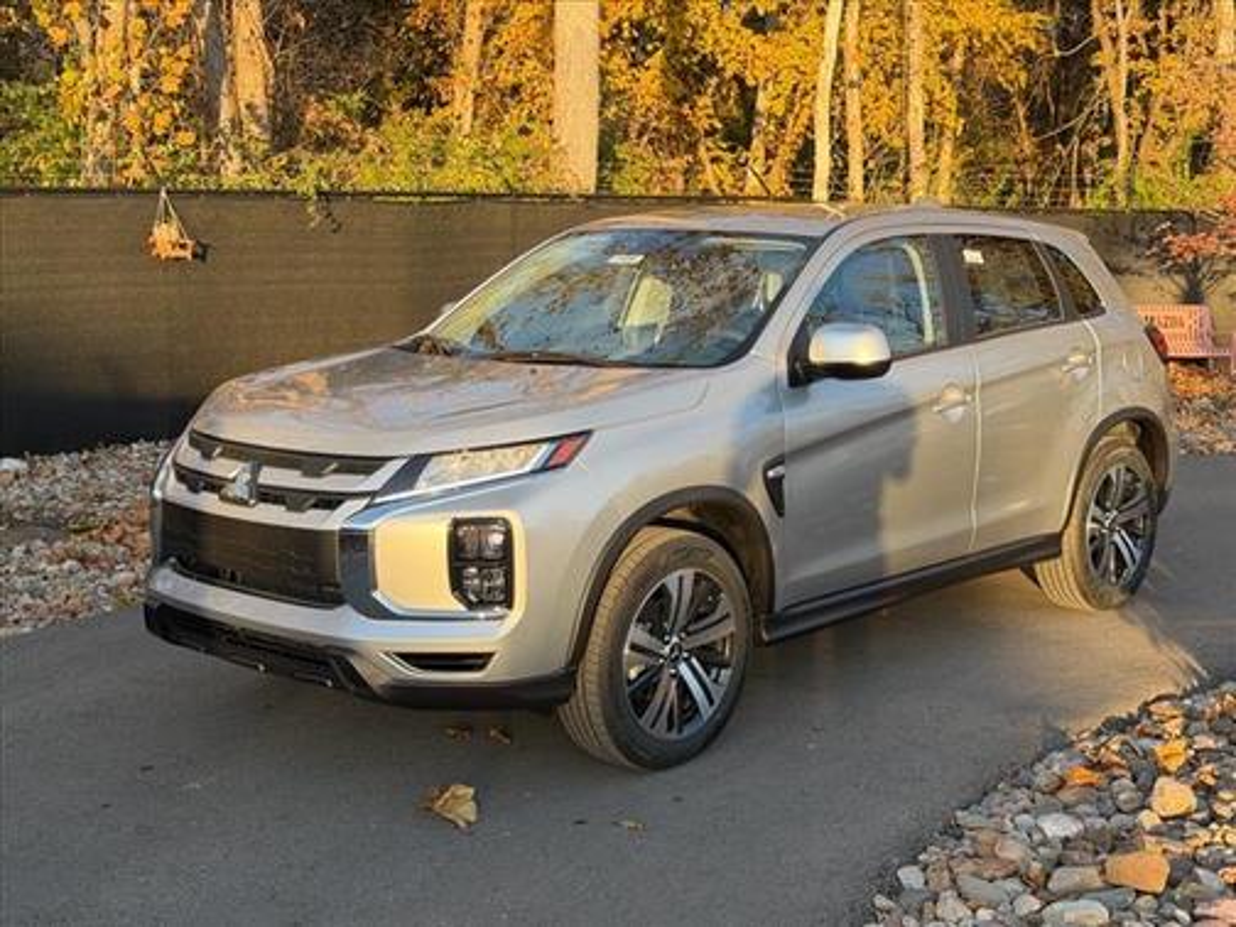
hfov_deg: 39.7
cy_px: 464
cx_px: 618
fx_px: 1714
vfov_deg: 30.3
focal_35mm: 48
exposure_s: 1/794
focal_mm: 6.76
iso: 80
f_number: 1.78
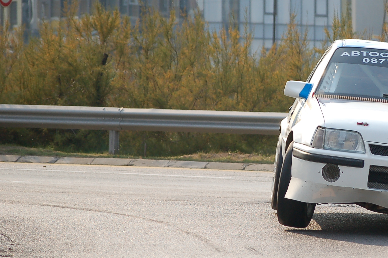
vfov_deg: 4.4
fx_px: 3360
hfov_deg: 6.6
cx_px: 338
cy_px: 138
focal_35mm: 312
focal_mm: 105
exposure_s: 1/1000
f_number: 4.8
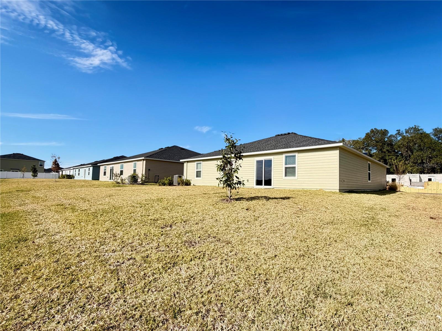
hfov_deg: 102.1
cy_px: 166
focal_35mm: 14
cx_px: 221
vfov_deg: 85.6
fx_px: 179
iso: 40
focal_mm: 2.22
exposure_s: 1/631
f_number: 2.2
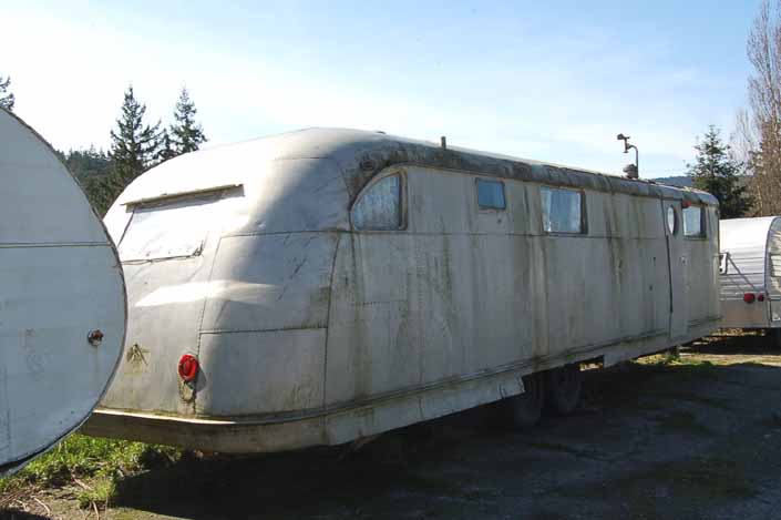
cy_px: 260
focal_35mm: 39
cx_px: 390
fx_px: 845
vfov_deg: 34.2
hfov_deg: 49.6
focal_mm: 26
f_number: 18
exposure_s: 1/60
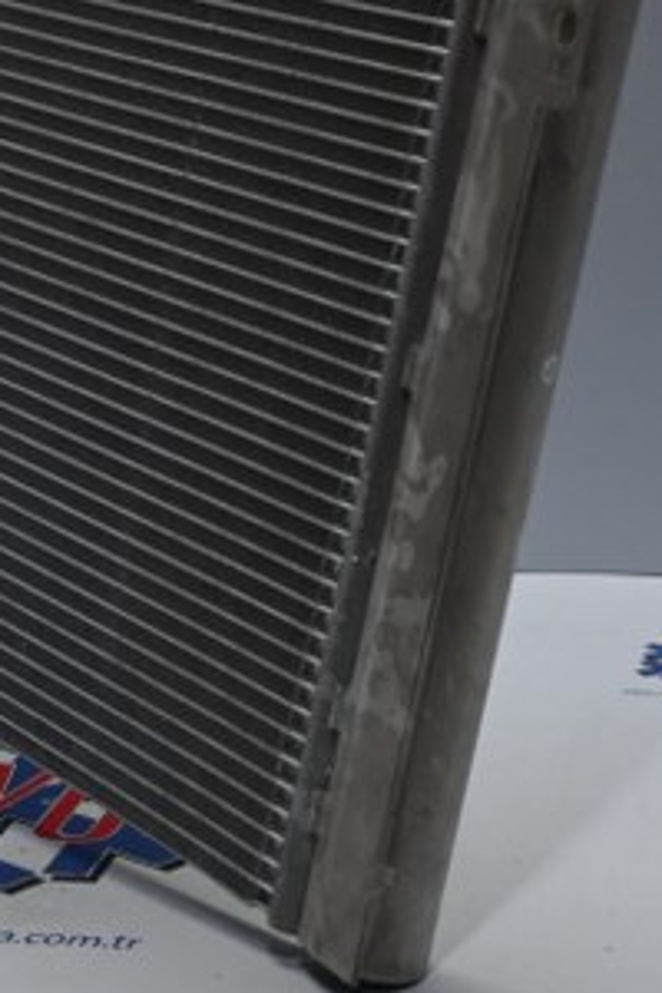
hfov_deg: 13.7
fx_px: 2731
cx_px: 113
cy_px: 387
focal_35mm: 99
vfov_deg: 20.6
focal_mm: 33
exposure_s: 1/125
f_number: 5
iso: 720
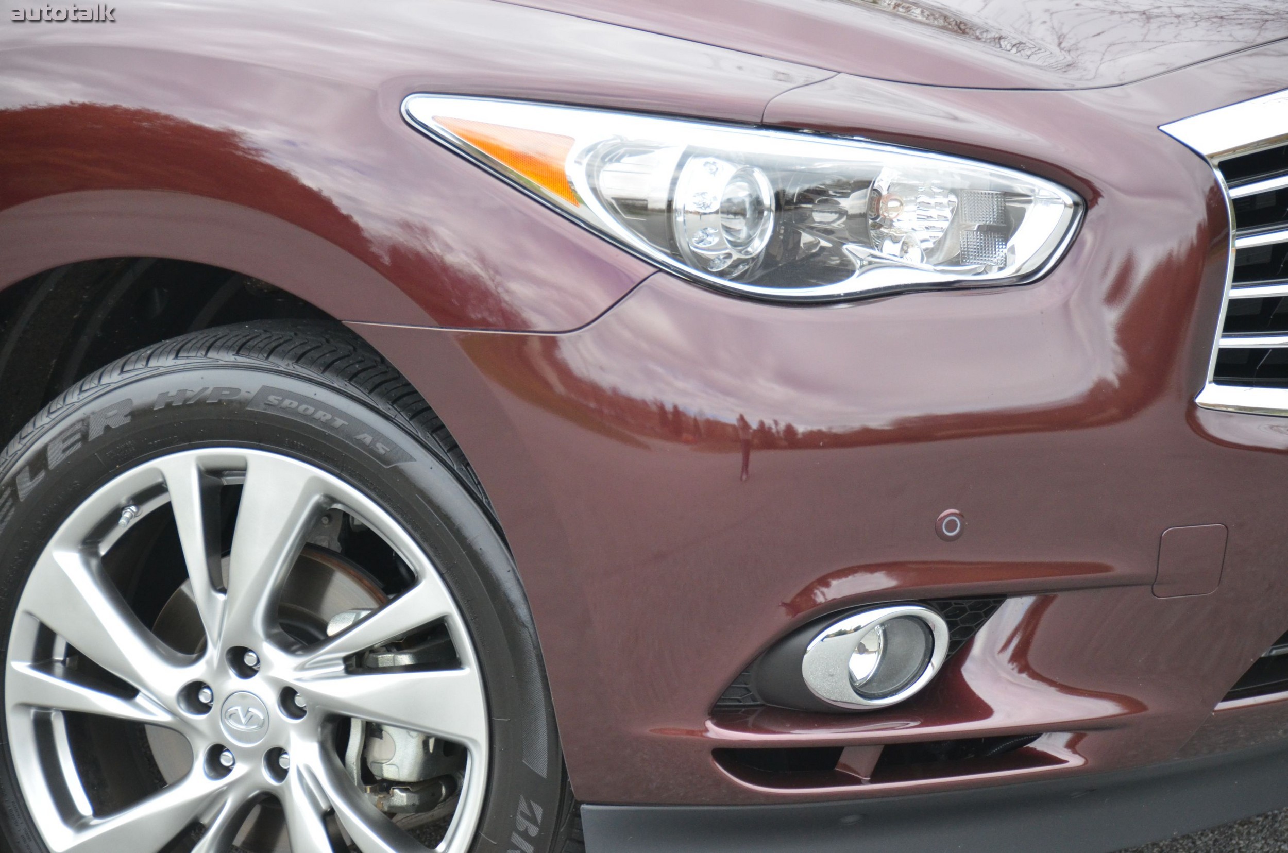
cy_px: 426
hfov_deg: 14.4
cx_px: 644
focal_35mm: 142
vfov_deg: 9.6
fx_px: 5088
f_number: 5.3
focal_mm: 95
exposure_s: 1/500
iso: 1250
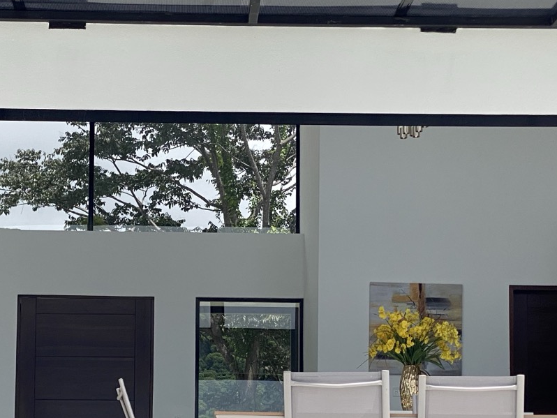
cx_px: 214
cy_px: 344
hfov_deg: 18.7
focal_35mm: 105
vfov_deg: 14.0
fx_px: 1690
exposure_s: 1/2083
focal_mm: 6
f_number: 2
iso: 20
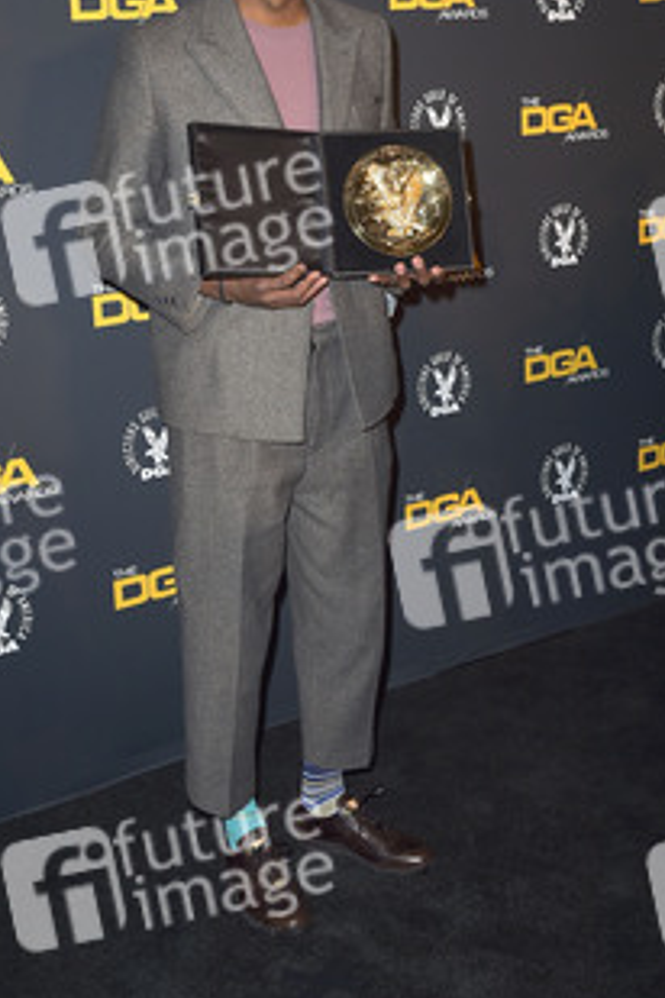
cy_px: 391
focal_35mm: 44
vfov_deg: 44.2
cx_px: 263
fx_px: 1219
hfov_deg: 30.4
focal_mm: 34
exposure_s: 1/250
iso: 500
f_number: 6.3
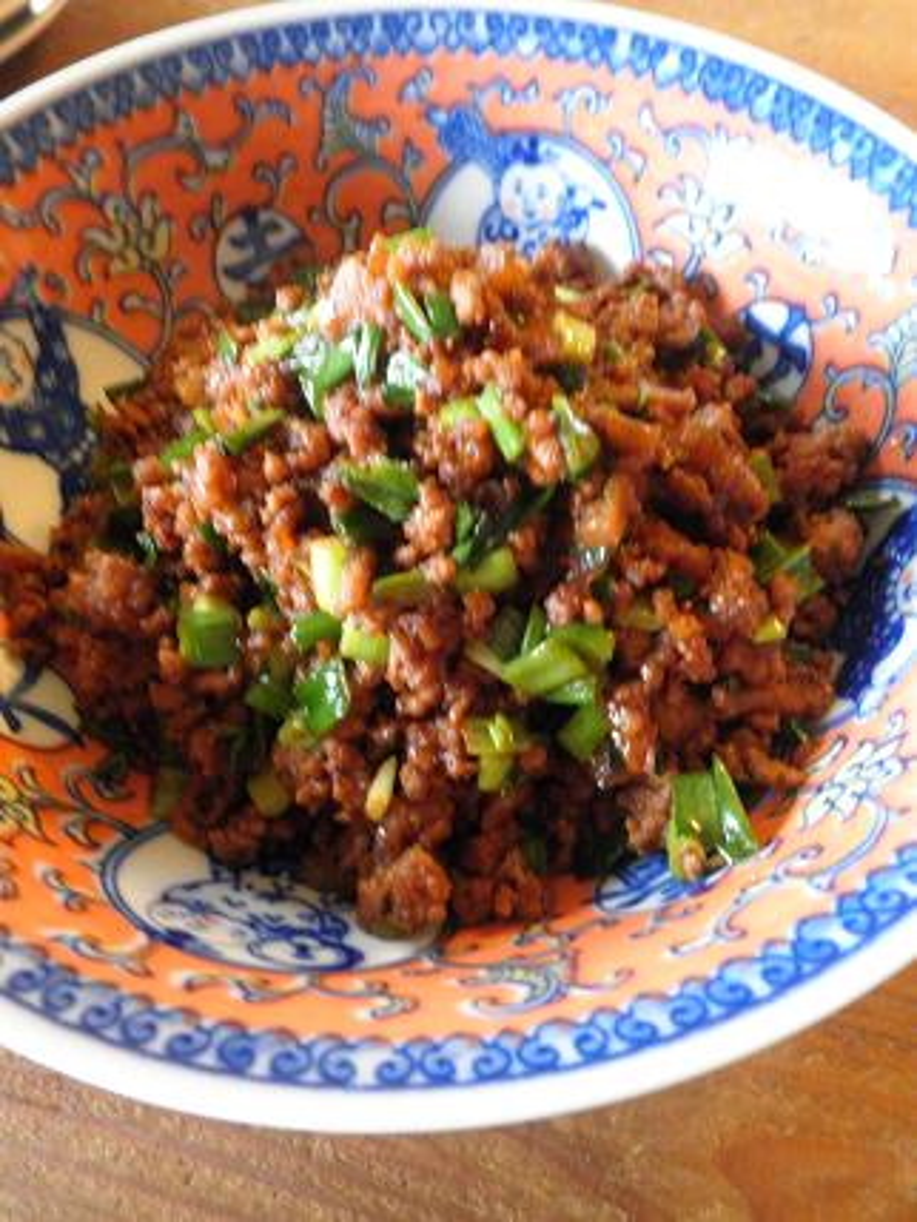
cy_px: 611
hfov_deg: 53.1
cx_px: 458
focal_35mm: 26
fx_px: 918
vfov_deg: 67.3
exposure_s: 1/4
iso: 250
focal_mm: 4.7
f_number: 2.8
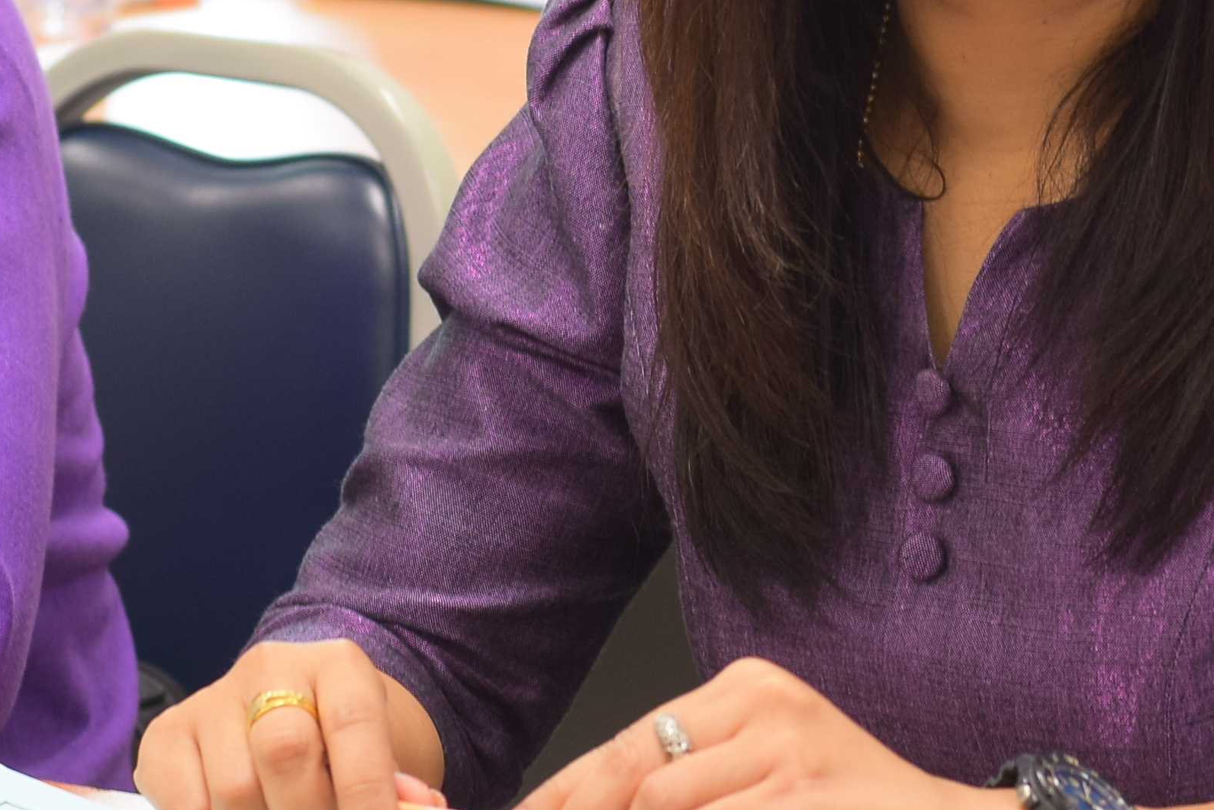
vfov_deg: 6.5
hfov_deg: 9.7
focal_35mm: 212
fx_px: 7149
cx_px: 986
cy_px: 82
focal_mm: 50
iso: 500
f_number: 4
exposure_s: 1/50
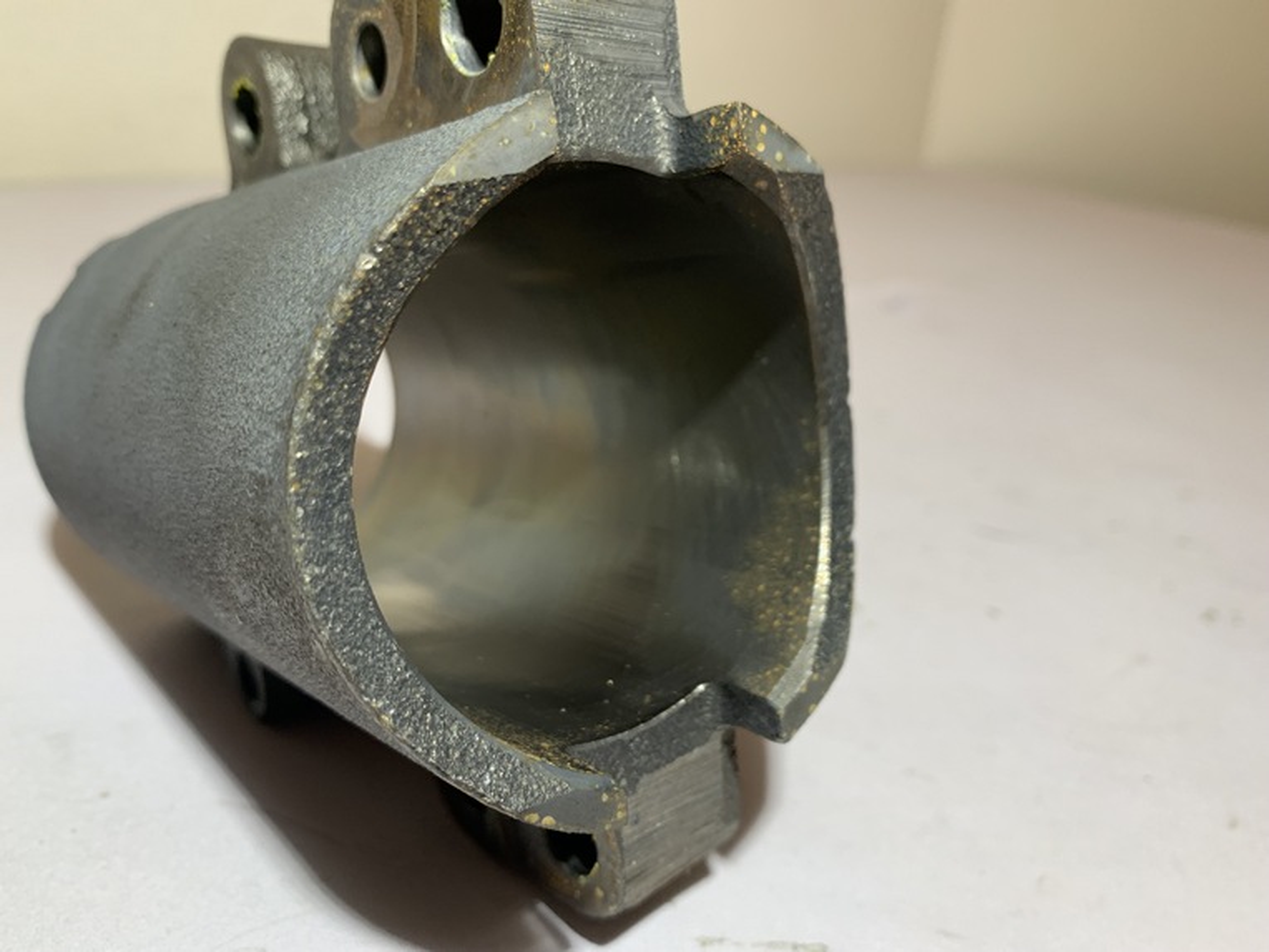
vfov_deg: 53.1
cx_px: 634
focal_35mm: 26
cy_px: 476
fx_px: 953
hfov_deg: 67.3
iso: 64
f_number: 1.8
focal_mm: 4.25
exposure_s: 1/121
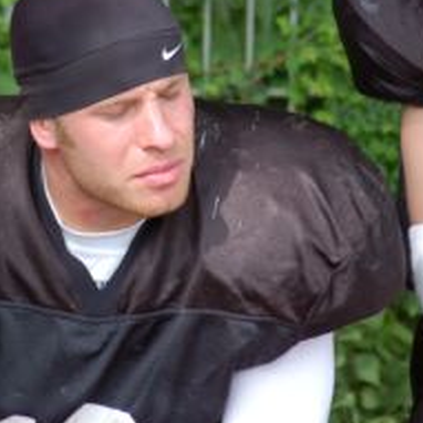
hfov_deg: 3.4
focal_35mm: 512
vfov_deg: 3.4
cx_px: 141
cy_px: 162
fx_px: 7078
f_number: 4.8
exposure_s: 1/500
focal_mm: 170
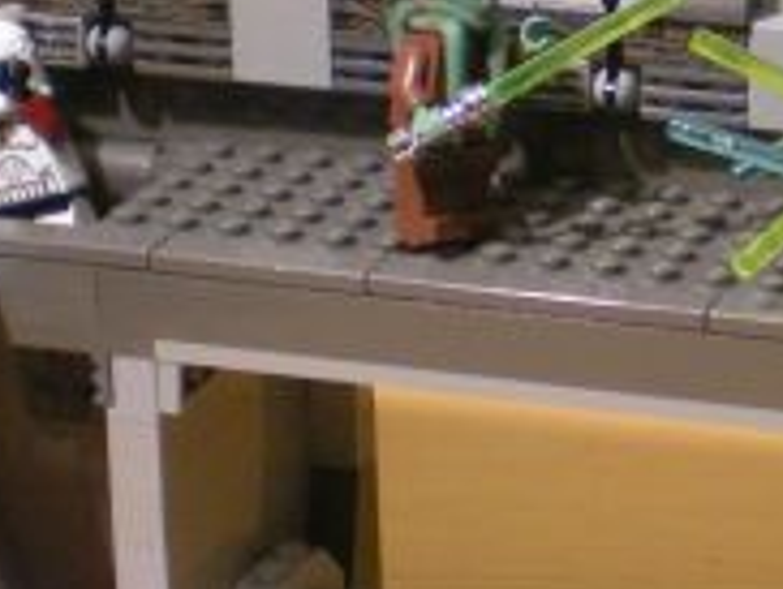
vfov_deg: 9.9
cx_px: 787
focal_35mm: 150
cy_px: 398
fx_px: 3397
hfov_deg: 13.0
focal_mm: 6.3
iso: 200
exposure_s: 1/26.1
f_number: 3.1
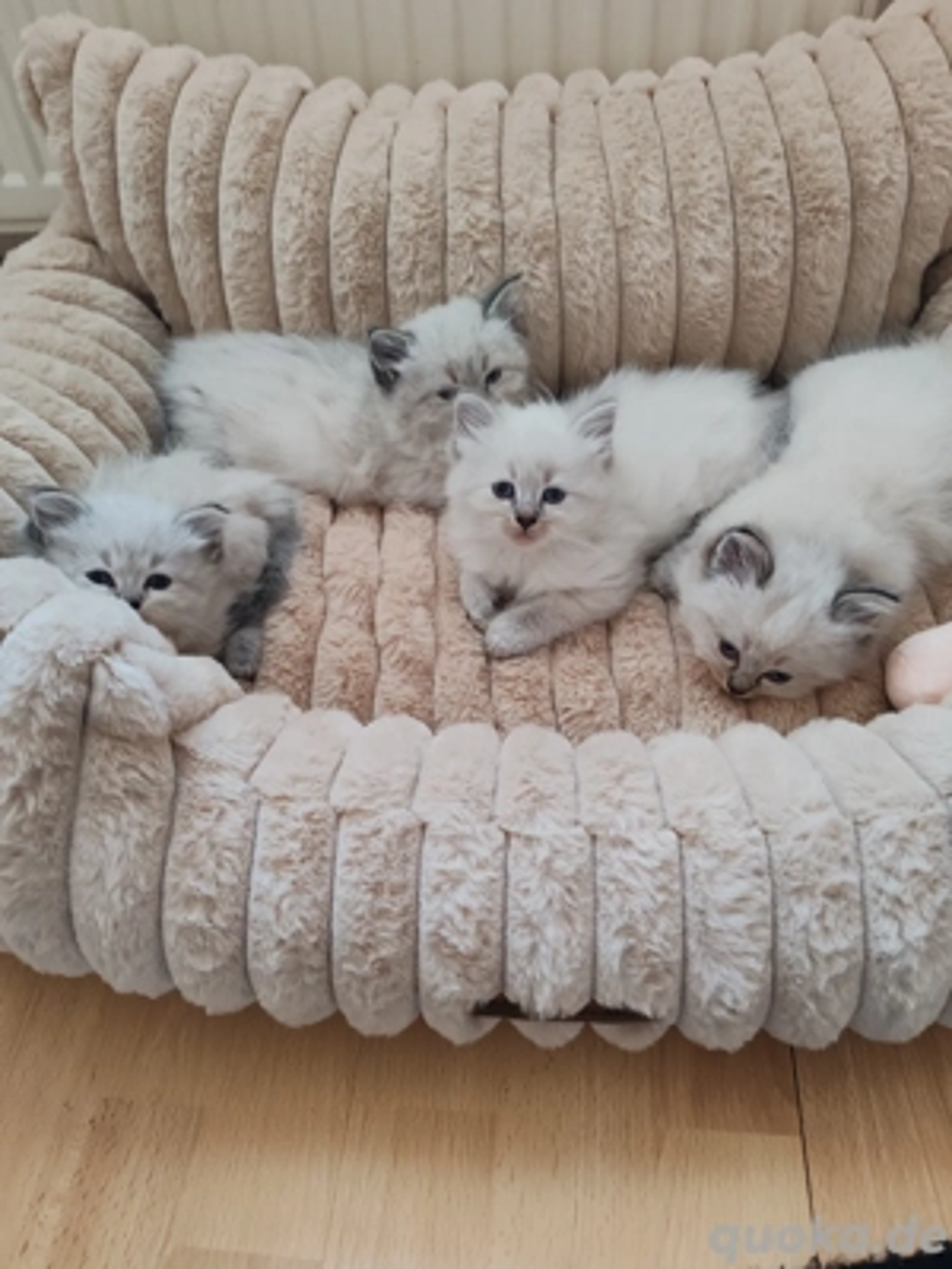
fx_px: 990
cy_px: 634
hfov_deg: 51.4
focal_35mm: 27
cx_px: 476
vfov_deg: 65.3
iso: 3200
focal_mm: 6.12
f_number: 1.9
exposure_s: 1/33
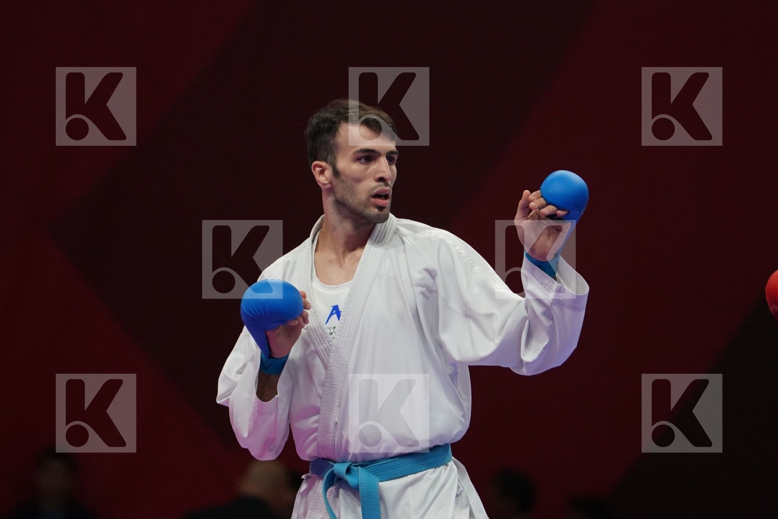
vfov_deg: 3.5
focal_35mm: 397
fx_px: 8579
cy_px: 260
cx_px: 389
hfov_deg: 5.2
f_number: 4
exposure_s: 1/1000
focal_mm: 265
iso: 2500
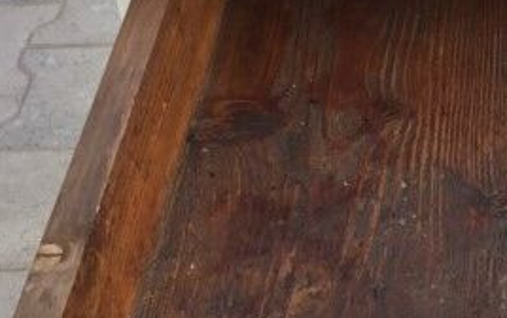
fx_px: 1355
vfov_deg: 13.4
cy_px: 136
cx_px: 568
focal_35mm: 98
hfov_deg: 20.2
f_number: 2.4
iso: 25
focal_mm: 3.3
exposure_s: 1/177
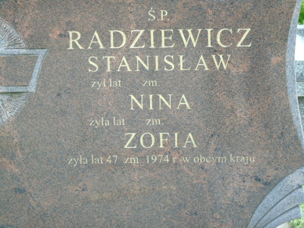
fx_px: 1423
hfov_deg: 12.2
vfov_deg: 9.2
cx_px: 152
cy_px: 114
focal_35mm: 162
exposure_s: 1/125
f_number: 4.9
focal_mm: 29
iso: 160
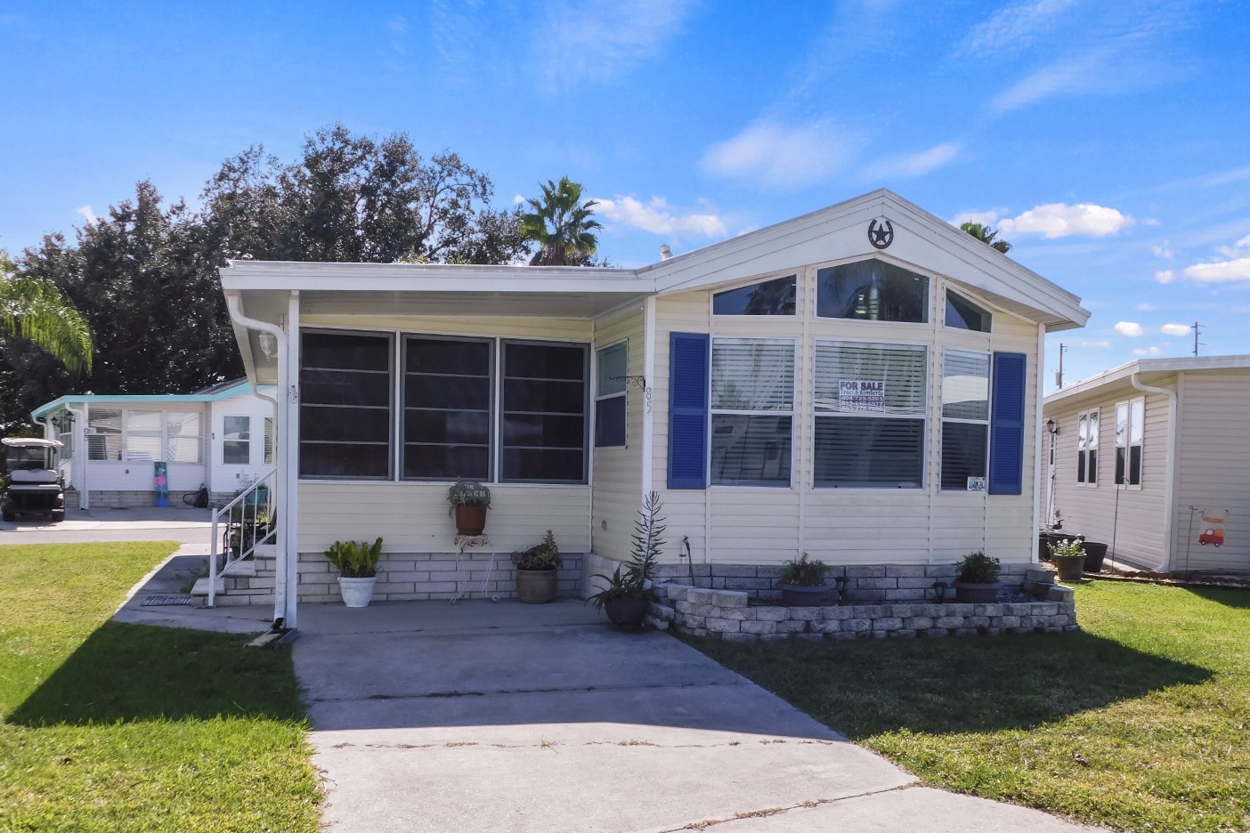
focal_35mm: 32
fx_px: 1111
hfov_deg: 58.7
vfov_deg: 41.1
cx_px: 638
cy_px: 444
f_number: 3.2
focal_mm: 5.3
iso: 125
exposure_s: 1/1000
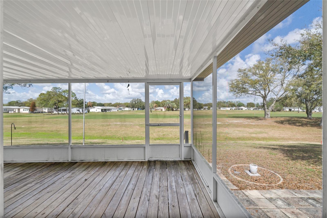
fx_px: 145
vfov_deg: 73.7
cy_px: 109
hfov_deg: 96.7
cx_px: 164
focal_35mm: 16
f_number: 8
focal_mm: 16
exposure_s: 1/25
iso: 160
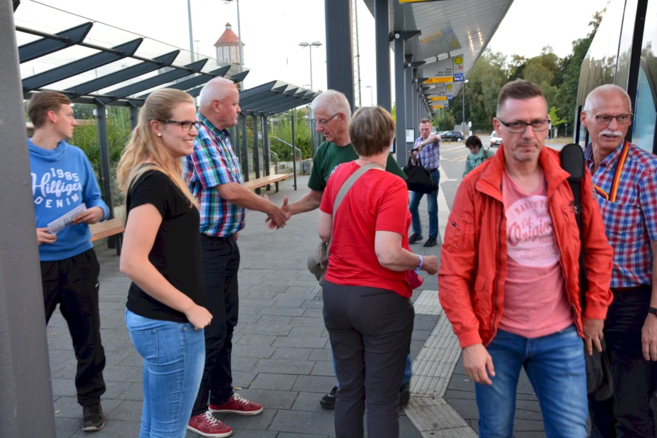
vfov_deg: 36.9
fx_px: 657
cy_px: 219
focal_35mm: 36
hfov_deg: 53.1
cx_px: 328
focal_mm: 24
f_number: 8
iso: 800
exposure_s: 1/50
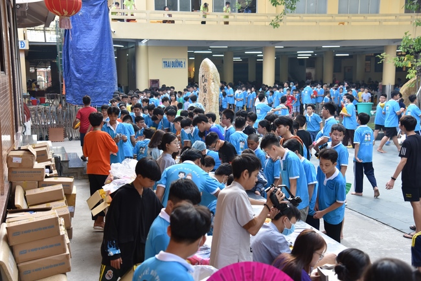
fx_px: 585
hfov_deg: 39.6
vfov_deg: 27.0
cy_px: 140
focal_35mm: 50
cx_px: 210
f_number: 4.5
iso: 500
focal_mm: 50
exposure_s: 1/200
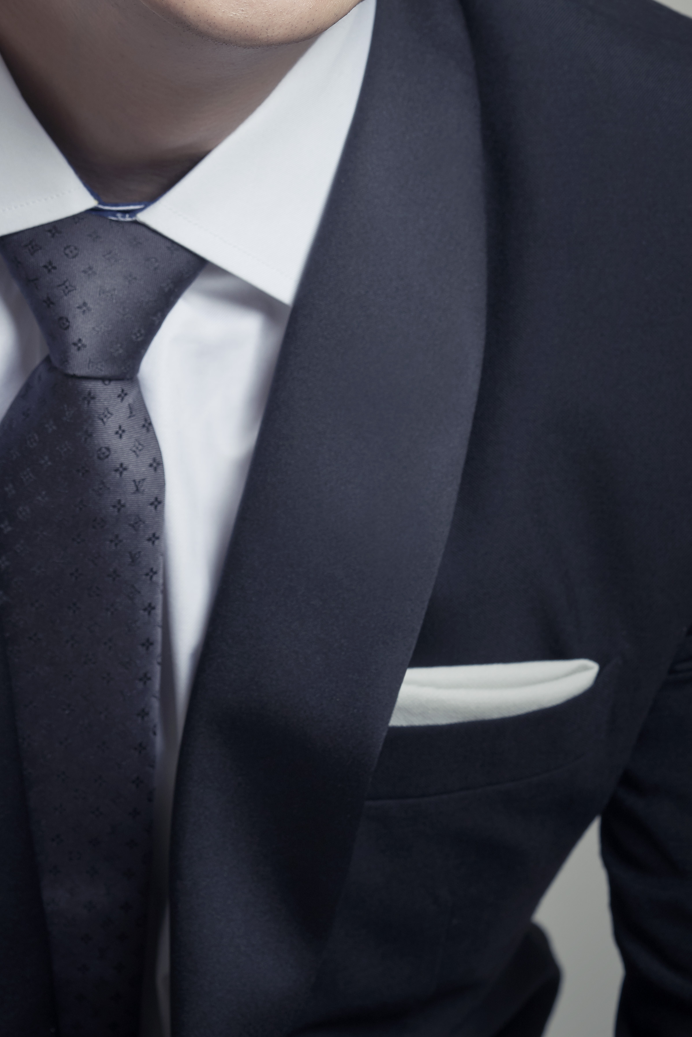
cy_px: 35
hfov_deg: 6.9
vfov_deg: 10.3
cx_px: 96
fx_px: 5735
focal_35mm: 199
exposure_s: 1/125
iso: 200
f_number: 6.3
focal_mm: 90
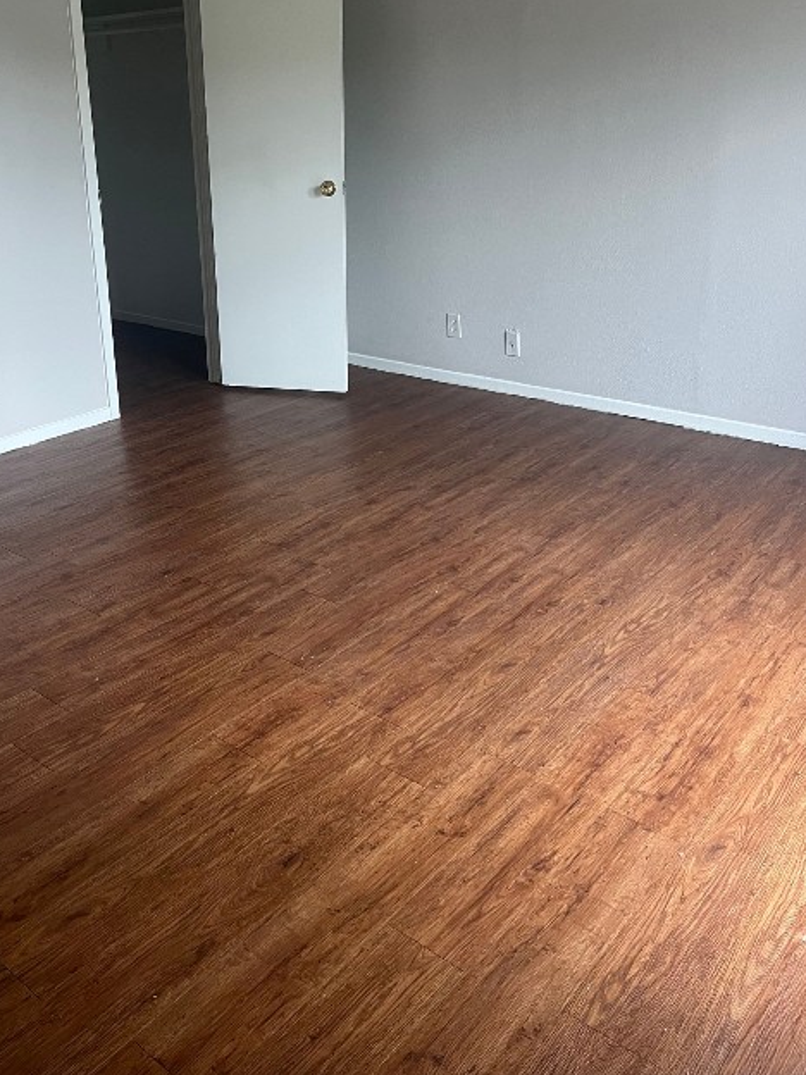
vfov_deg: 56.3
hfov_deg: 44.0
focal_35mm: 32
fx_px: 993
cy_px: 420
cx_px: 346
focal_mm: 5.7
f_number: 1.5
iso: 200
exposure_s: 1/60
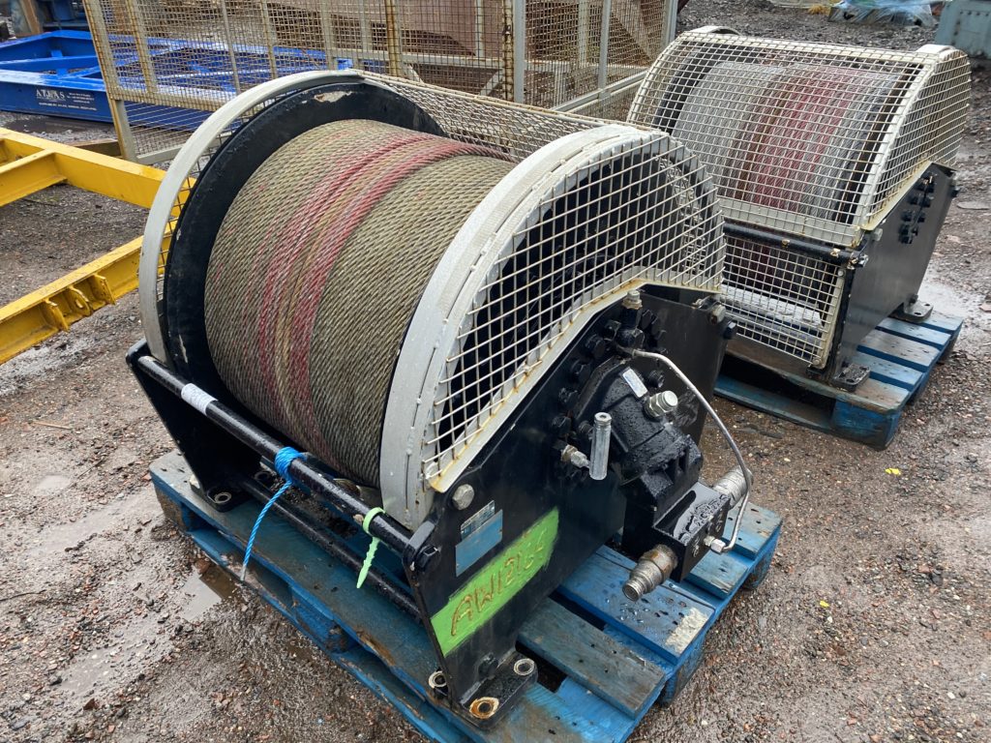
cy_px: 372
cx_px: 496
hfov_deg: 67.3
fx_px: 744
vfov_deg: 53.1
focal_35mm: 26
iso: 125
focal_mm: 4.25
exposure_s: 1/121
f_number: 1.8
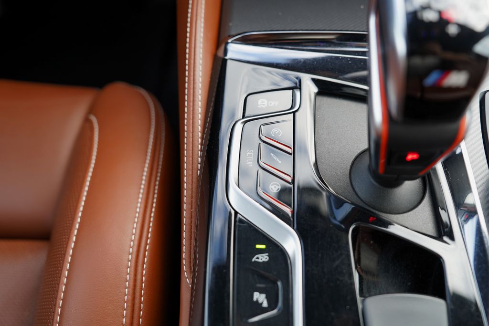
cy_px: 163
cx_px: 244
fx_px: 462
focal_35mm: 34
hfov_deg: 55.8
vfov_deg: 38.9
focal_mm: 34
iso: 200
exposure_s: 1/60
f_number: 4
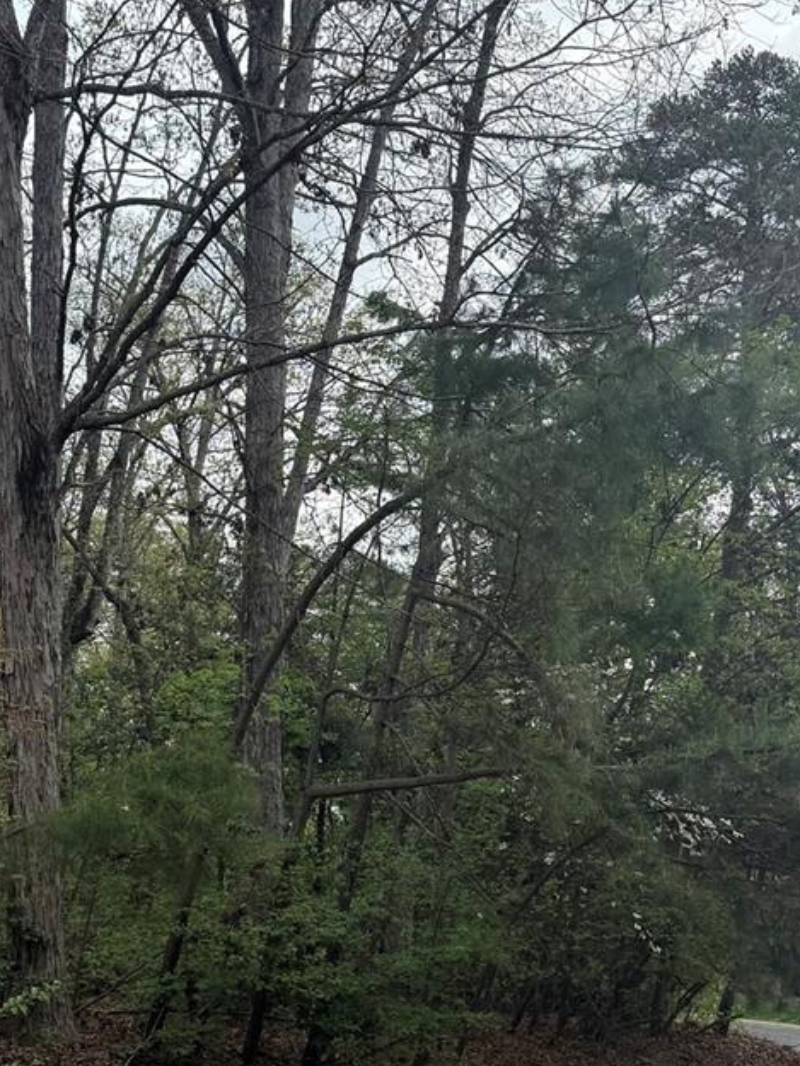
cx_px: 428
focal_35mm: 59
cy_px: 745
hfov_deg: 24.8
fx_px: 1817
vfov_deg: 32.3
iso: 100
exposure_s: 1/3584
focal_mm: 6.76
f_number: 1.78
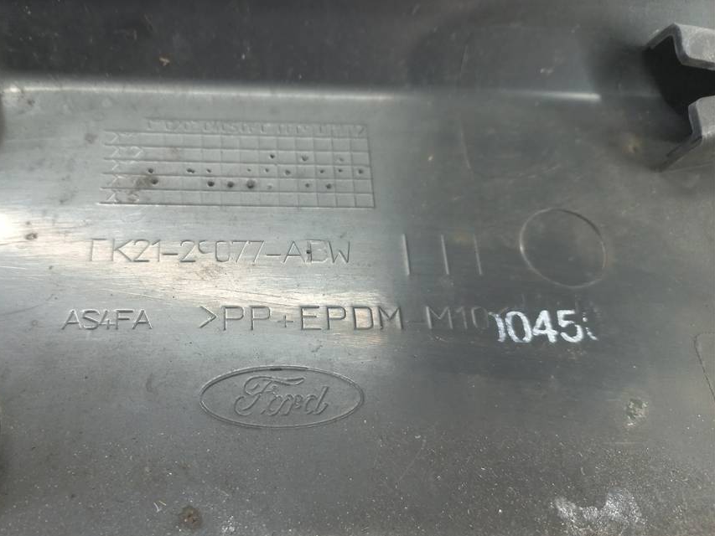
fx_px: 620
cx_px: 287
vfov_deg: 46.7
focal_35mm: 30
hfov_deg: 59.5
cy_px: 294
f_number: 1.8
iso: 160
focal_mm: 4.6
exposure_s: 1/50
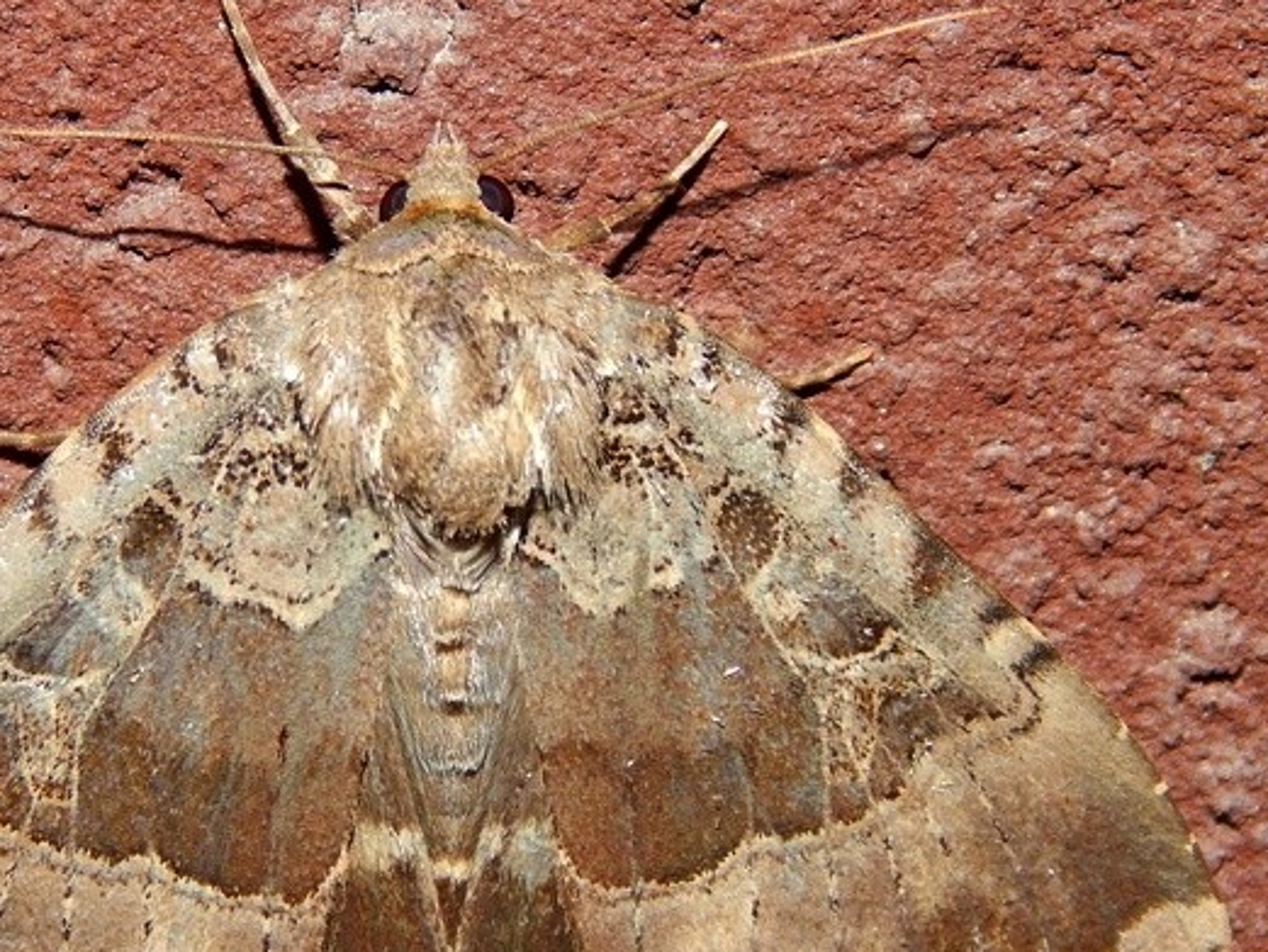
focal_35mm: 132
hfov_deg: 14.9
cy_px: 638
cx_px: 428
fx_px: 4836
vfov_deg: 11.2
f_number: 8.6
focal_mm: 15.3
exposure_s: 1/30
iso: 200
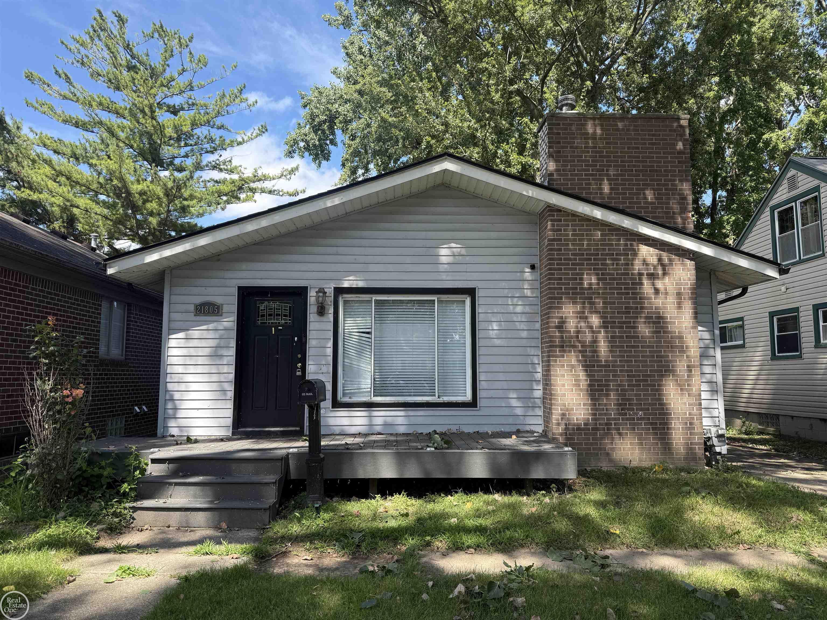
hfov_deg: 71.6
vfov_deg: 56.8
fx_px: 573
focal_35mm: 24
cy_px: 310
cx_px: 414
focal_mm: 6.76
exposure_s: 1/1075
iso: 80
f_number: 1.78
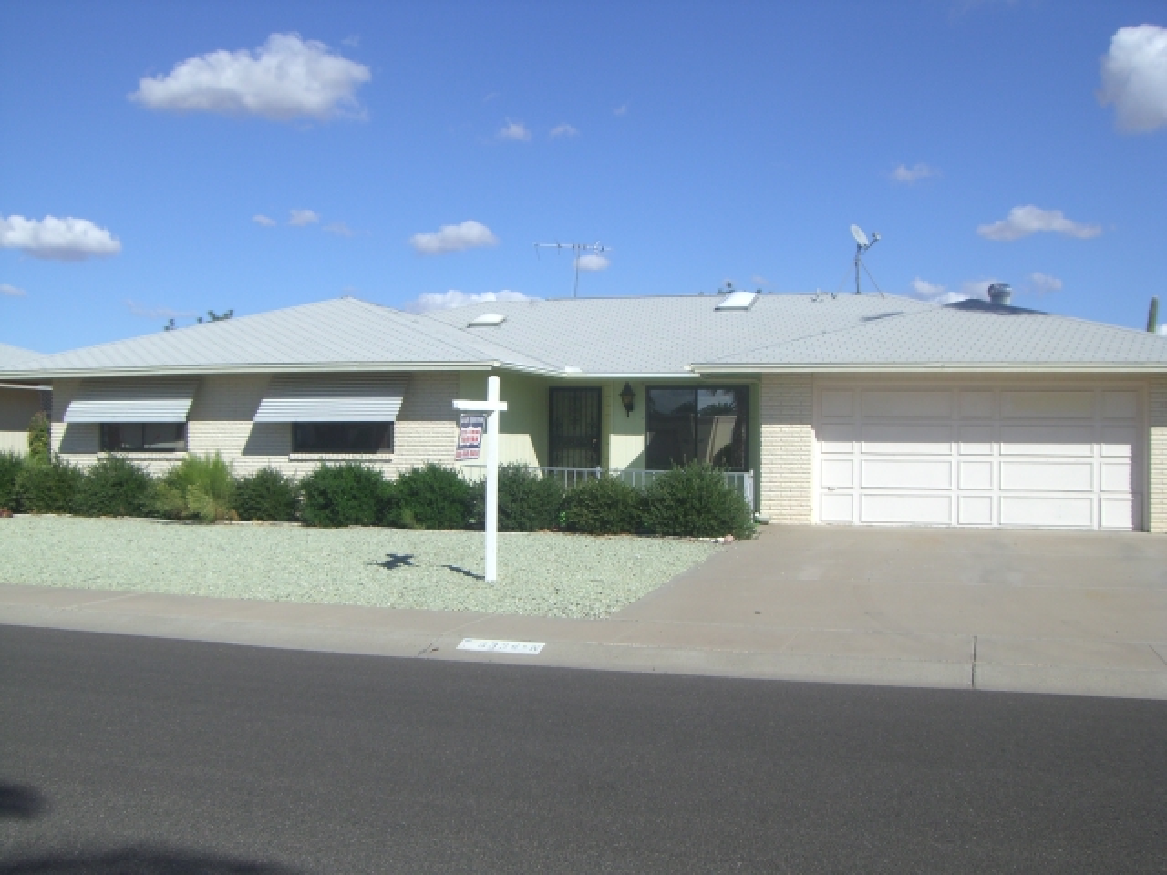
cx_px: 584
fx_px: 1281
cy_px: 438
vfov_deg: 37.7
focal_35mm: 38
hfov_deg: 49.0
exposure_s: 1/1000
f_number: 4.3
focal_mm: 6.2
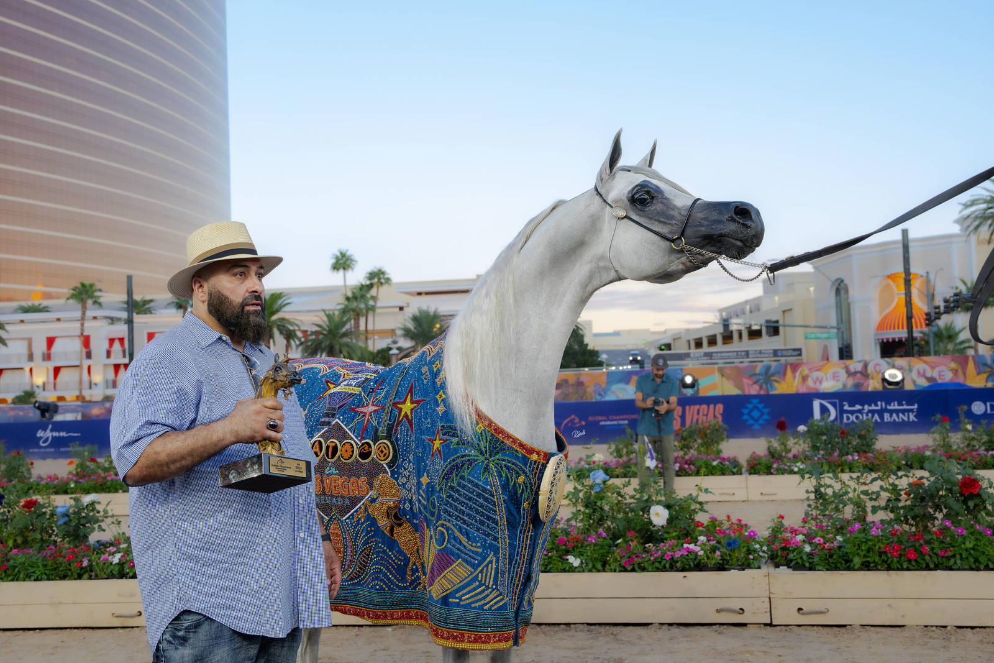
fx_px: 1022
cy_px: 332
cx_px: 497
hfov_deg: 51.9
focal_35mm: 37
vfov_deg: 35.9
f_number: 5
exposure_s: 1/320
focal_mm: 37
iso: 2000
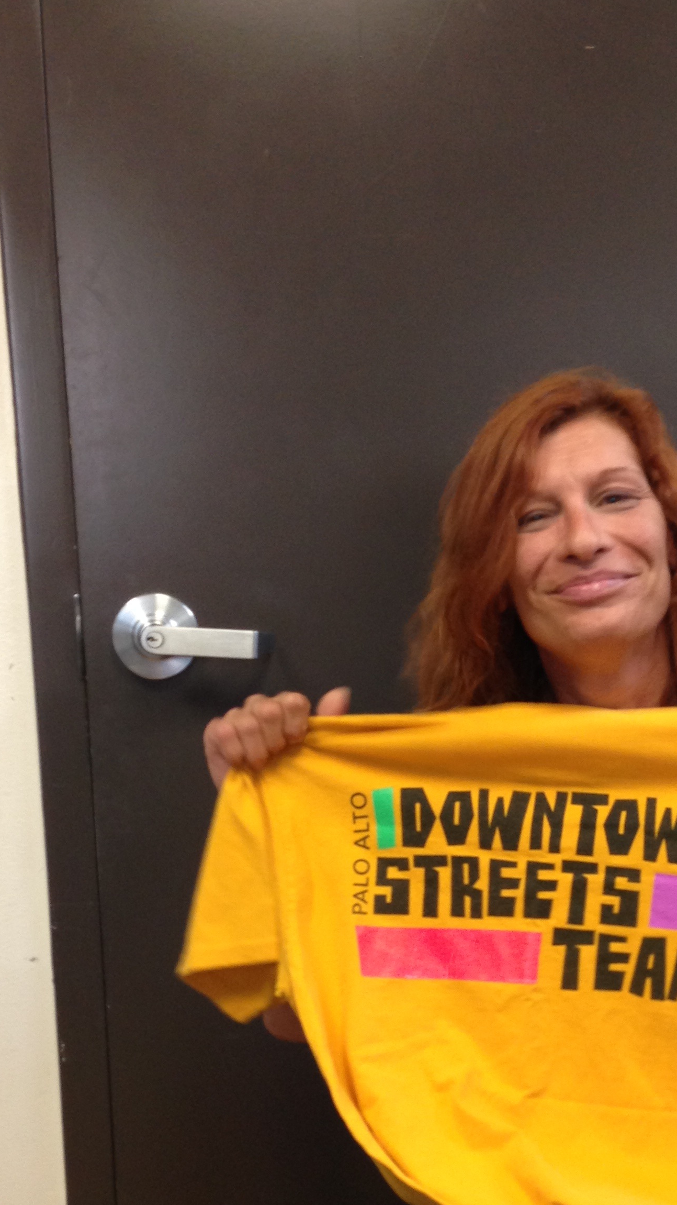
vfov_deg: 39.9
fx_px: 1628
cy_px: 835
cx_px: 475
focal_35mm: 51
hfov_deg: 23.3
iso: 100
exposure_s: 1/20
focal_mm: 4.13
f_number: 2.4
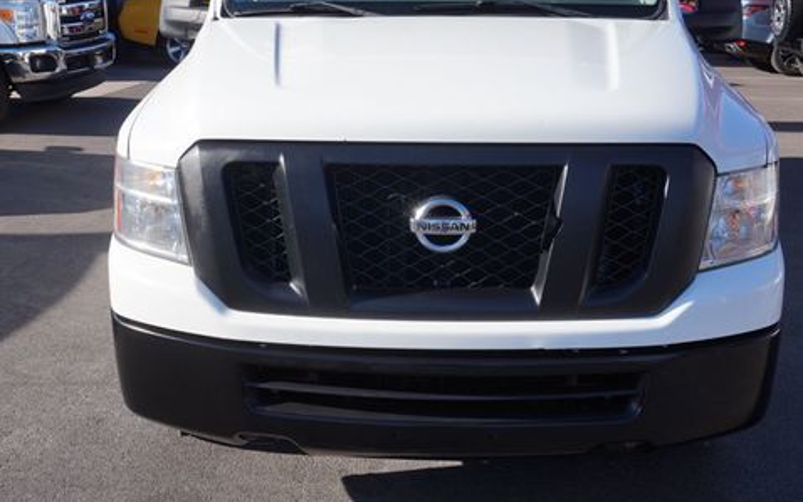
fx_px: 985
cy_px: 181
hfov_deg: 44.4
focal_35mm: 45
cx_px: 403
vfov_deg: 28.5
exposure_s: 1/125
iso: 100
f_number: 10
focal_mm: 22
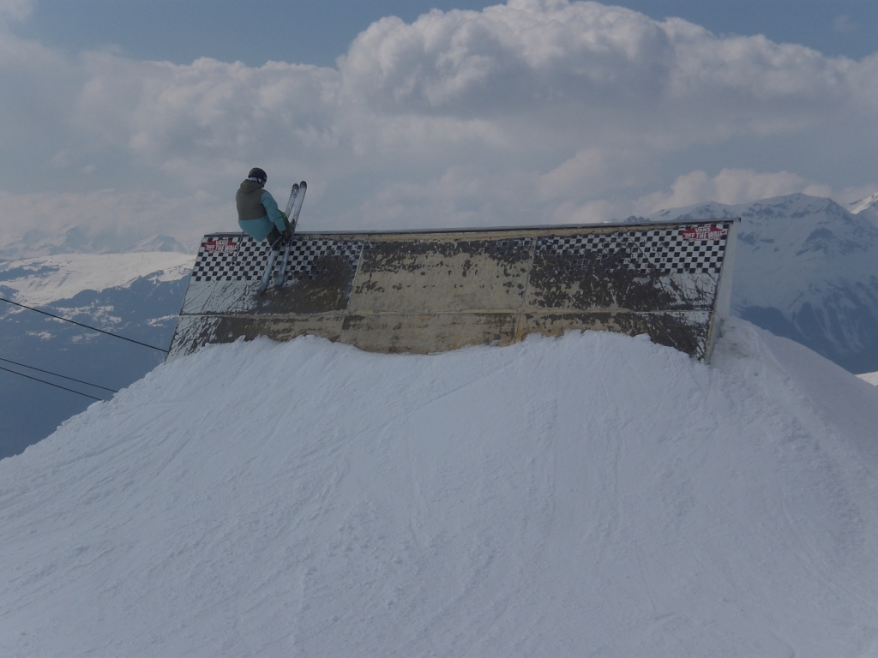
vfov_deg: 17.8
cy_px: 329
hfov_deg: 23.6
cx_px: 439
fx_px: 2105
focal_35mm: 83
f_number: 7.1
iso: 50
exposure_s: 1/640
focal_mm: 14.49
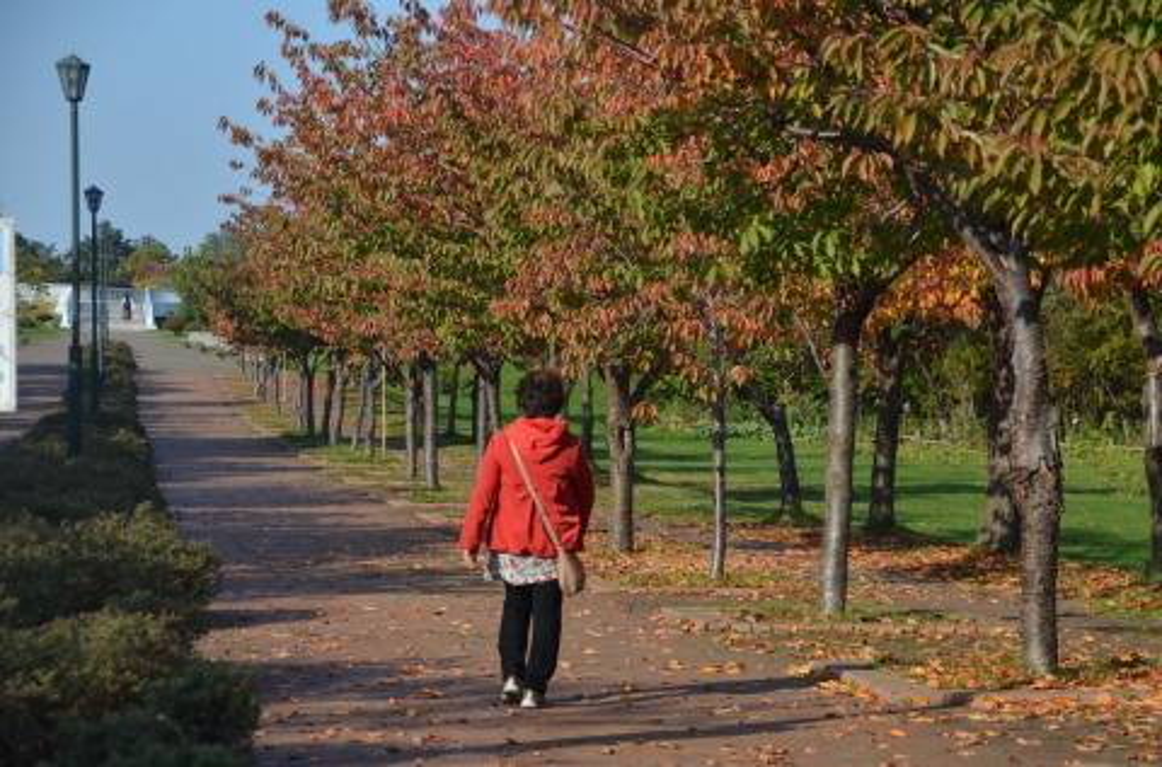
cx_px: 581
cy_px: 384
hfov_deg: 19.5
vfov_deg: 13.0
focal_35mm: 105
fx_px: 3379
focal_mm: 70
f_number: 7.1
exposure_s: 1/800
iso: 200
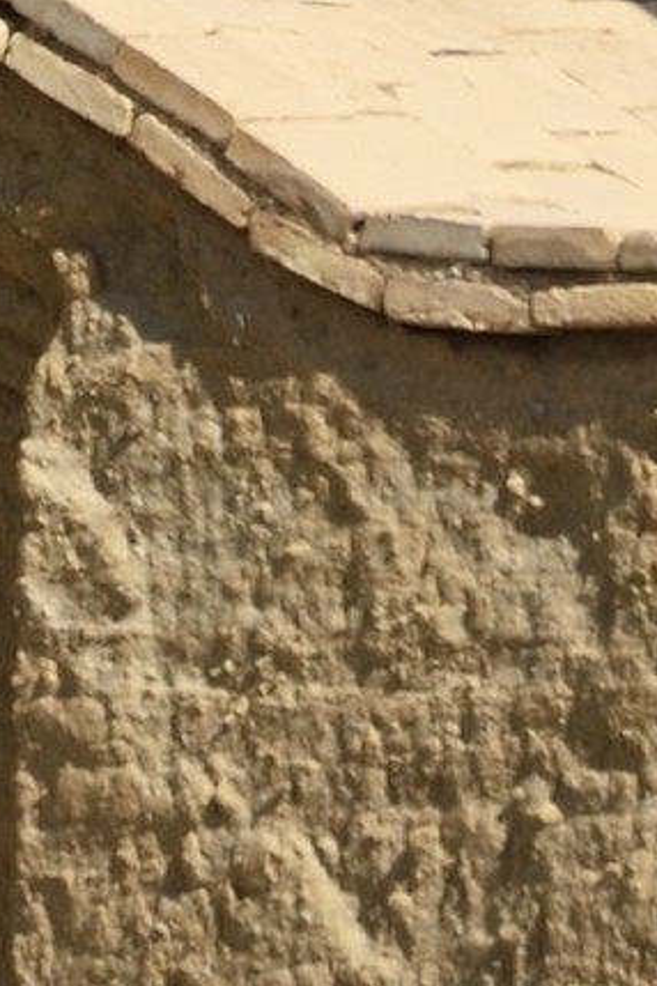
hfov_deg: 1.2
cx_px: 294
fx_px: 30603
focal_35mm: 1118
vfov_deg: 1.8
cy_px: -1276
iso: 200
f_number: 13
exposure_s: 1/320
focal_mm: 200
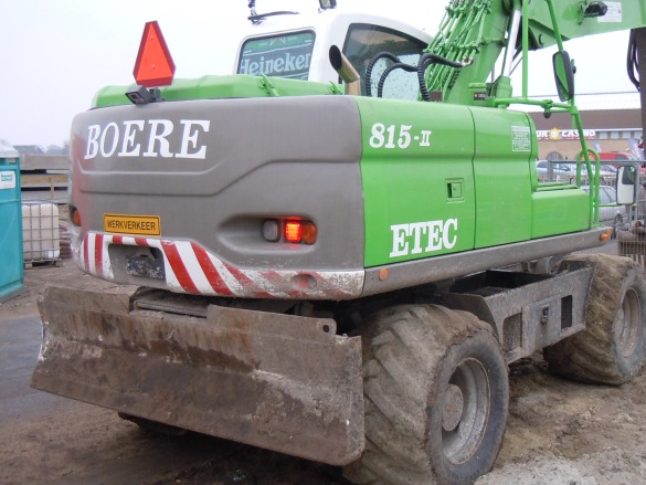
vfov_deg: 35.1
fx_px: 765
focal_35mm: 41
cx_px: 409
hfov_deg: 45.3
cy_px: 233
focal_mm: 5.4
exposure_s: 1/60
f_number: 3.5
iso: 200
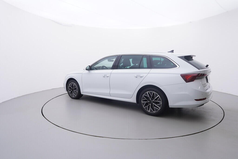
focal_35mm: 22
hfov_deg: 77.3
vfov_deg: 56.2
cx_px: 119
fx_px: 149
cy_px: 80
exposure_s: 1/80
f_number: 5
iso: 200
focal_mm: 15
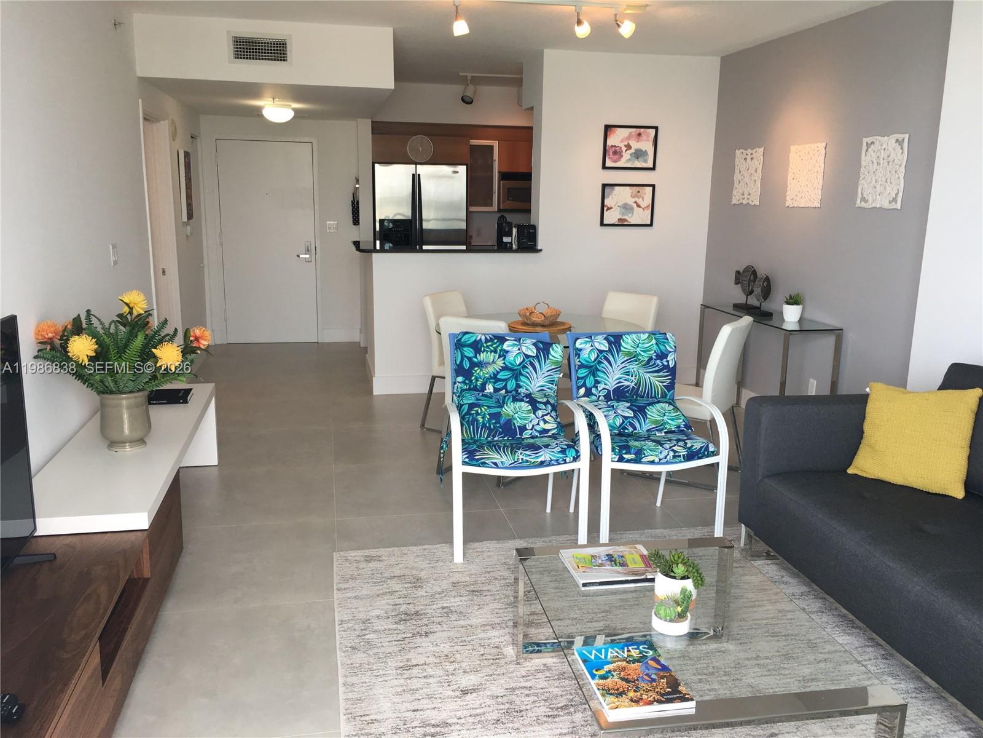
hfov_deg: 61.7
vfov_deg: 48.2
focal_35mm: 29
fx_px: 824
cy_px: 369
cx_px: 492
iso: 32
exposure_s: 1/60
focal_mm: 4.15
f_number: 2.2
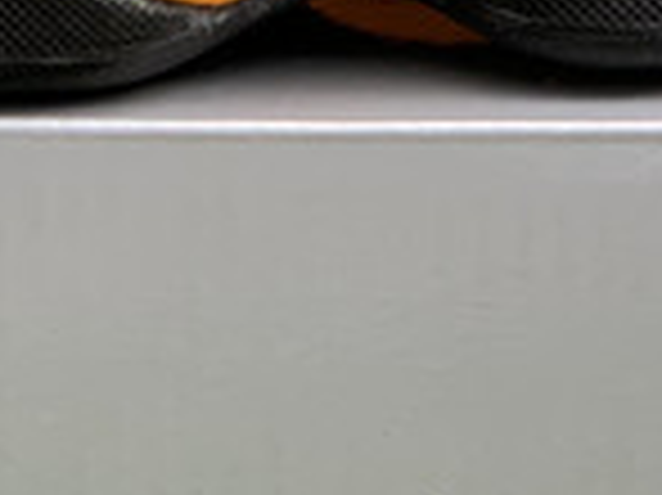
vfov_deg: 4.8
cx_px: 315
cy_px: -650
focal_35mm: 301
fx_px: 5752
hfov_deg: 6.6
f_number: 2.4
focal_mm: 6
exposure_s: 1/122
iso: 20
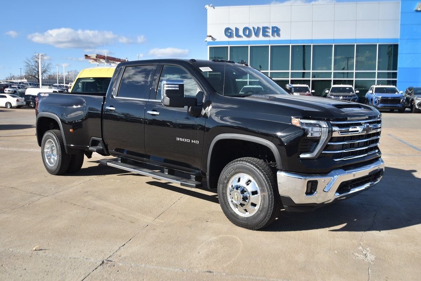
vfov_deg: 36.9
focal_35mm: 36
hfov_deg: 53.1
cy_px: 140
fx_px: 421
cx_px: 210
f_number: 4.5
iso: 100
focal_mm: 24
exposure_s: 1/640
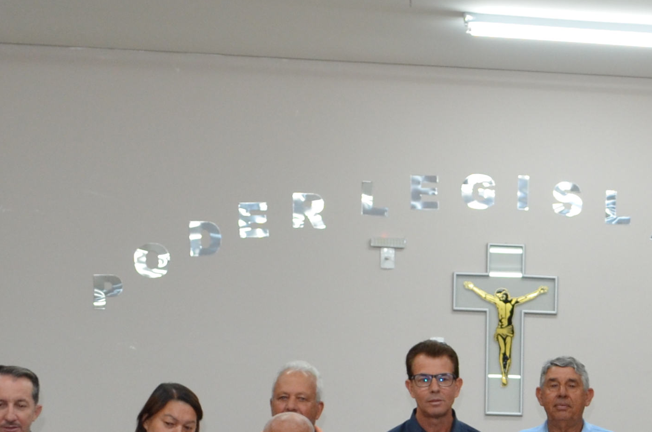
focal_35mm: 95
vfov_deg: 13.8
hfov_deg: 20.6
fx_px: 1717
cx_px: 692
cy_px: 570
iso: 500
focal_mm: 18
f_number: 3.5
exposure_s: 1/60
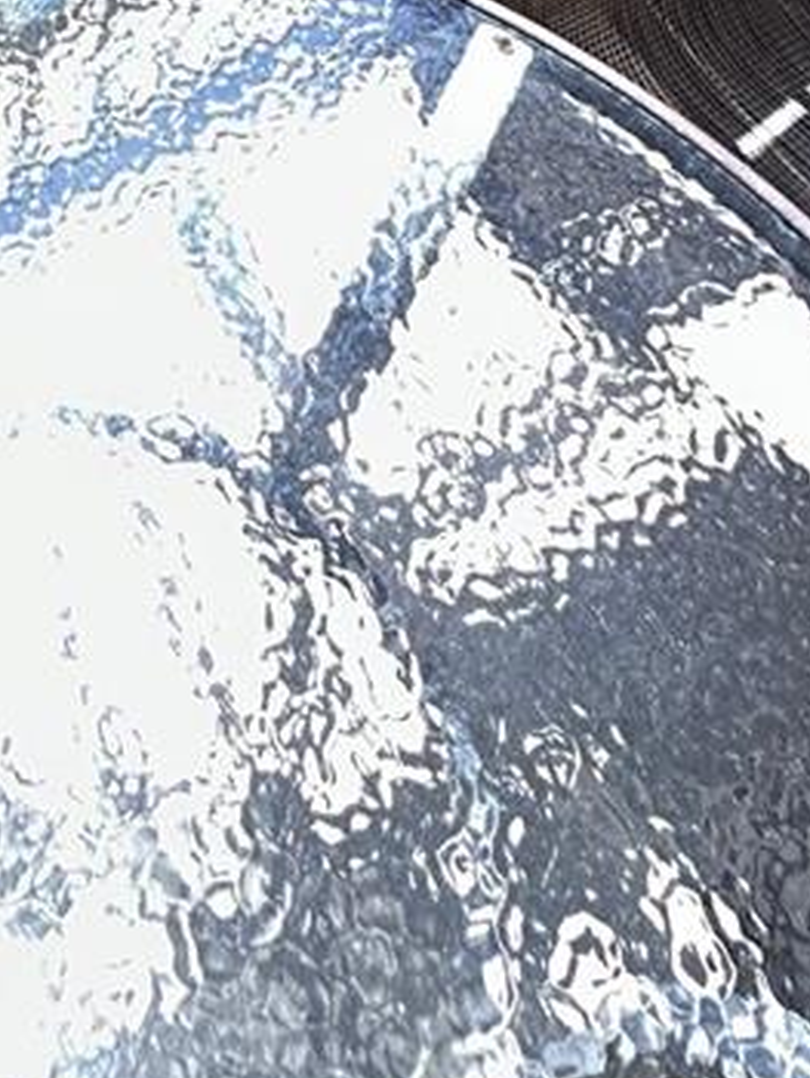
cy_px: -527
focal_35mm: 48
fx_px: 1496
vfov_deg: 27.6
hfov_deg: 24.1
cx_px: -394
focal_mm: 2.22
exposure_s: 1/99
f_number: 2.2
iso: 80
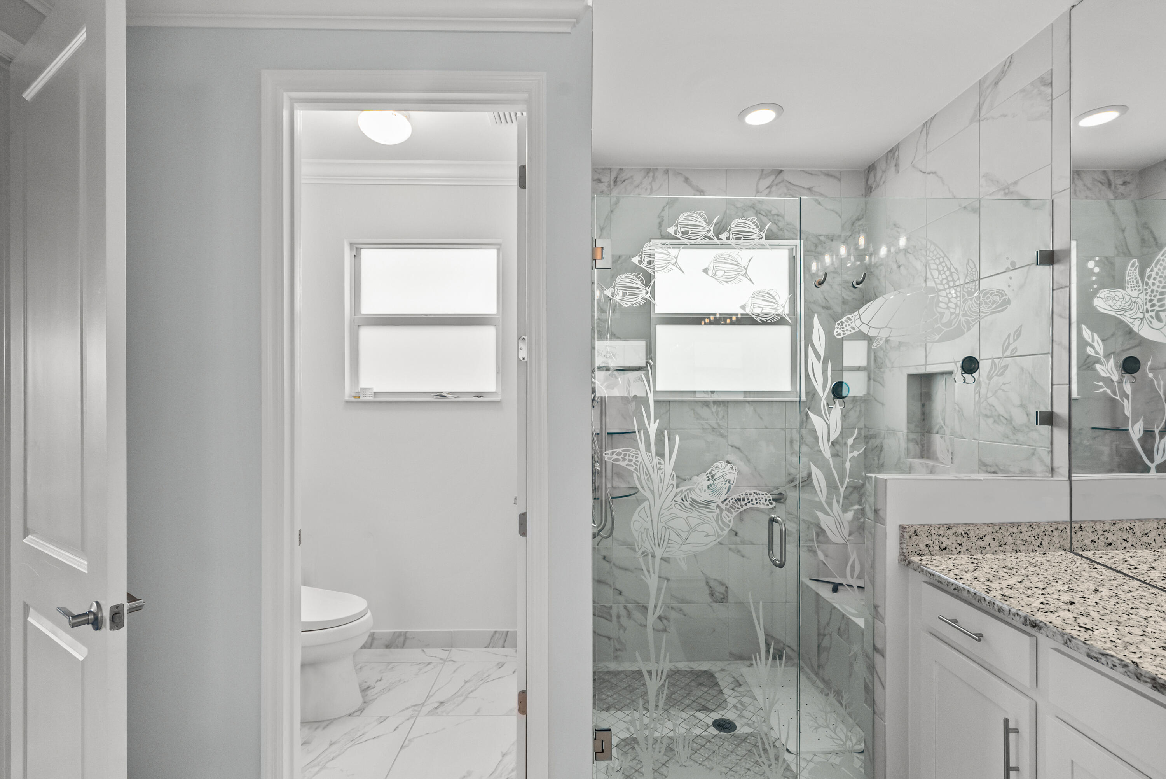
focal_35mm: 16
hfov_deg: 96.7
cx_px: 583
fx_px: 518
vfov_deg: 73.8
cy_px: 390
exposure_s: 1/13
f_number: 8
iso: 2000
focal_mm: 16
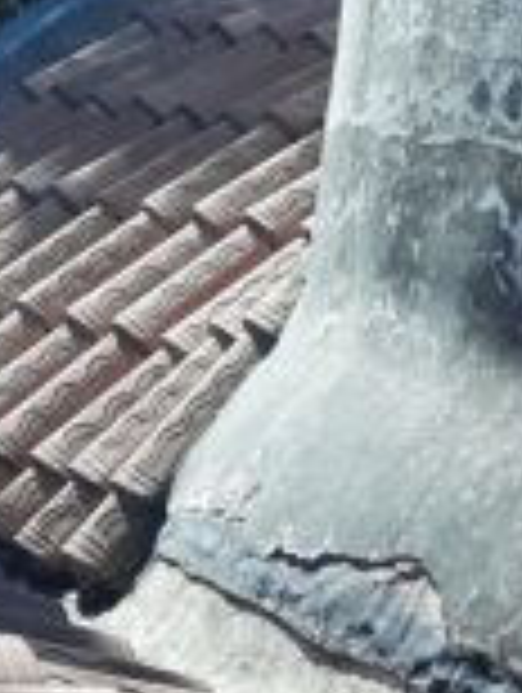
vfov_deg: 11.9
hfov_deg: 8.4
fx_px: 3328
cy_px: 234
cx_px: 1120
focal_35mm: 166
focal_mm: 4.6
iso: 40
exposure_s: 1/578
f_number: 2
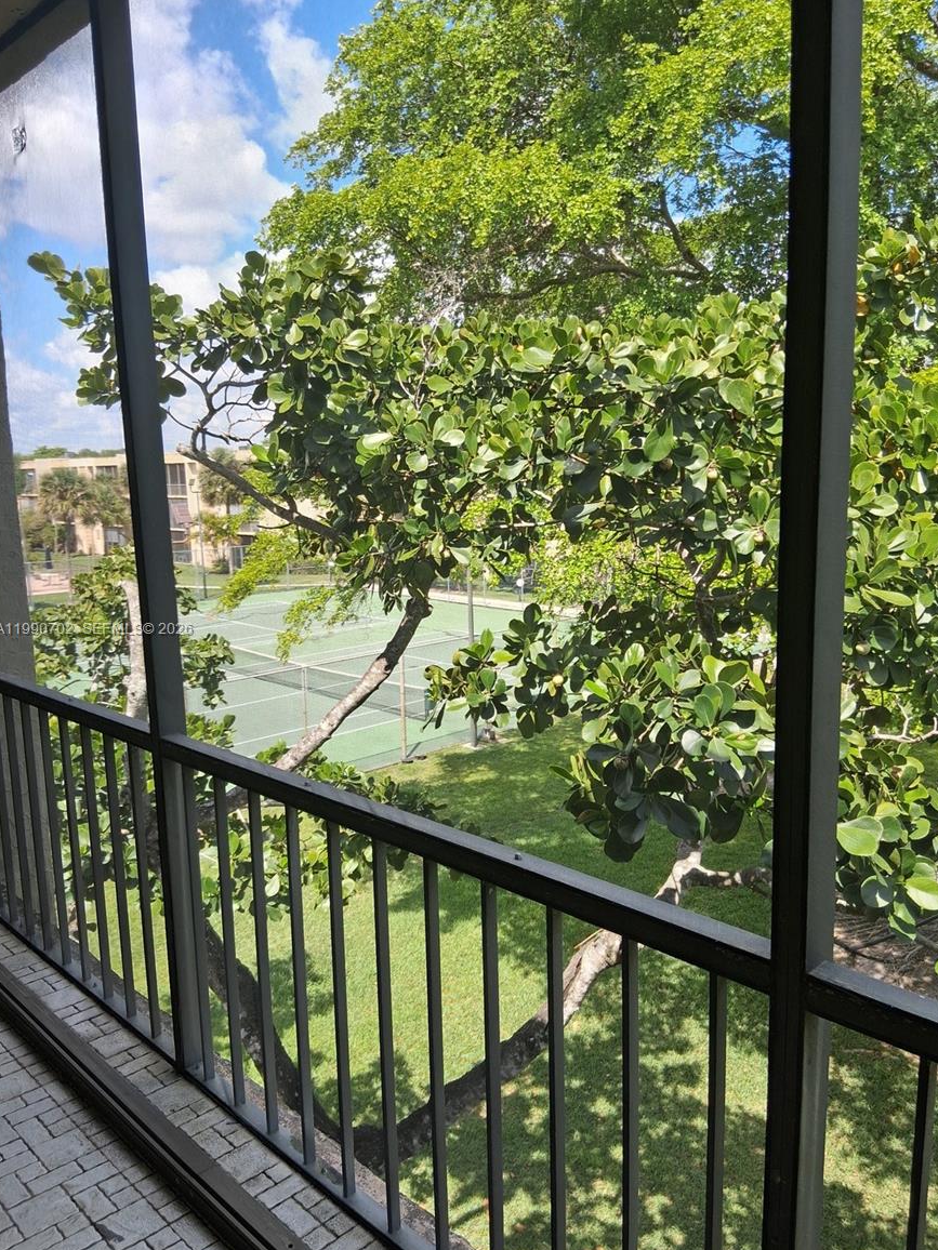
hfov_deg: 51.4
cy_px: 630
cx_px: 479
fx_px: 976
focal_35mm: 27
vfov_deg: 65.3
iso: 25
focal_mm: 3.98
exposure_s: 1/180
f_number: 1.8
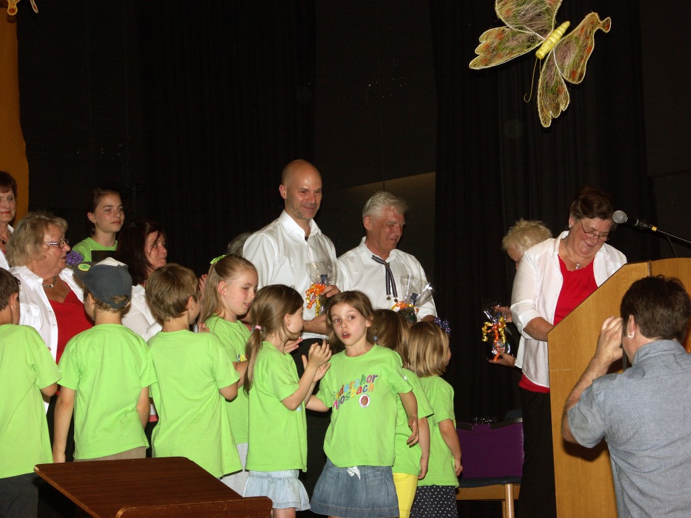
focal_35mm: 112
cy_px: 259
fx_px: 2236
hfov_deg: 17.6
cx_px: 346
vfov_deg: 13.2
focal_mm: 28.61
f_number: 5
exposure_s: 1/100
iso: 100
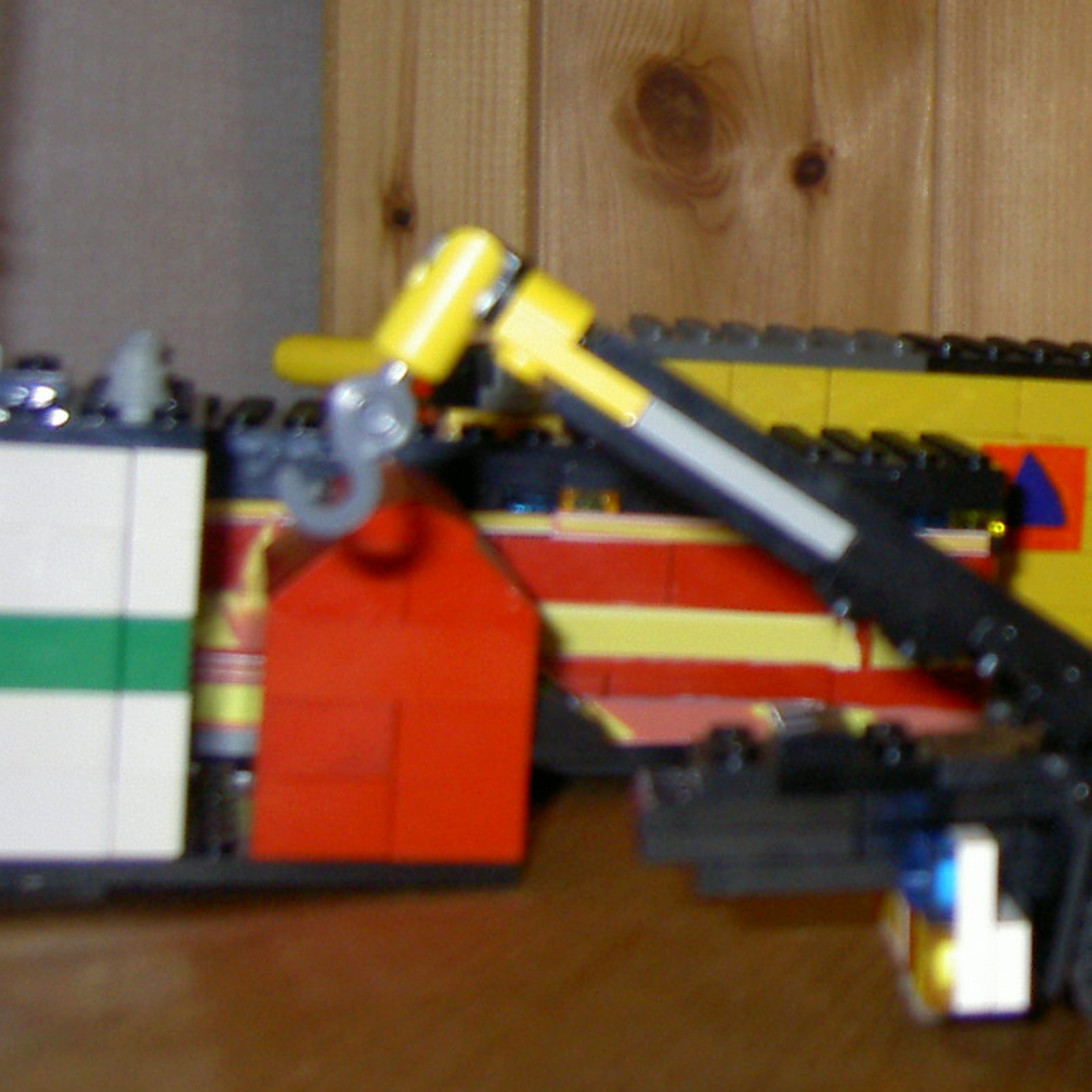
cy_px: 328
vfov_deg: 22.3
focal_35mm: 77
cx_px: 1376
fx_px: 2748
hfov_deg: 20.7
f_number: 2.8
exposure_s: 1/60
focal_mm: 5.6
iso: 100
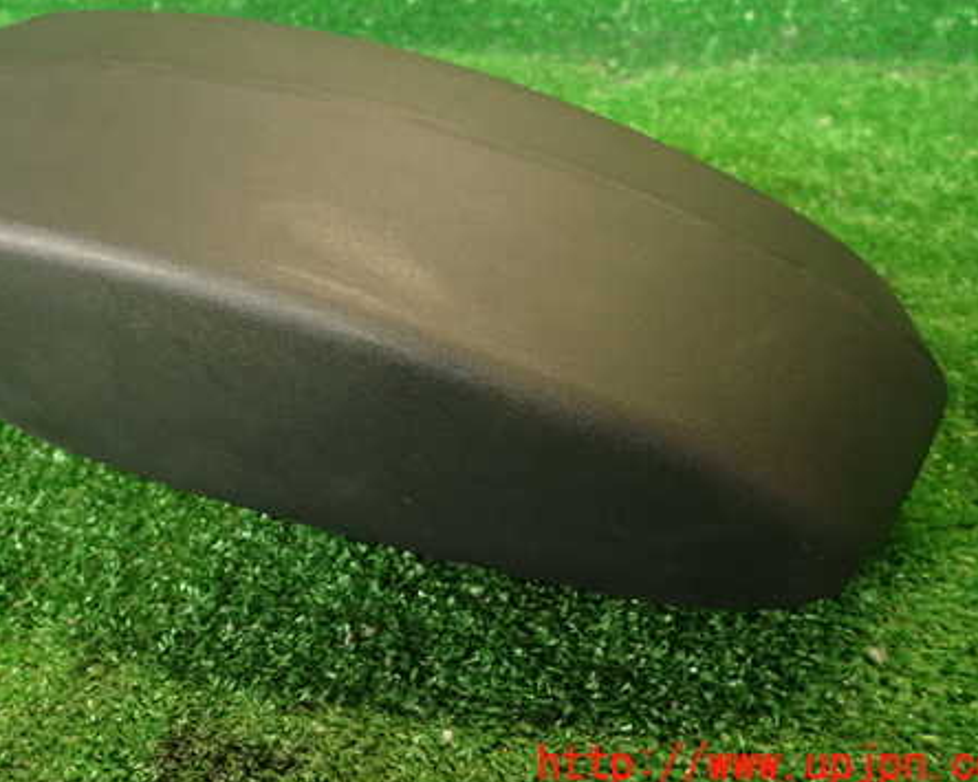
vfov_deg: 44.2
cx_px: 374
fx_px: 955
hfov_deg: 53.7
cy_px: 297
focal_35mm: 33
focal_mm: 4.5
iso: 250
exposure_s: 1/30
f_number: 2
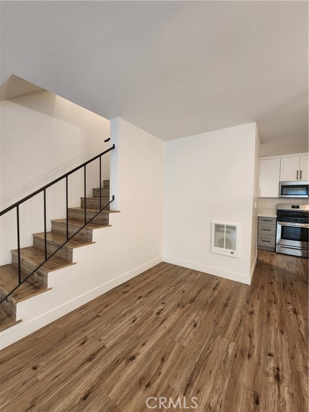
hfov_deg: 89.9
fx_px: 155
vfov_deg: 106.2
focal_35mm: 13
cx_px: 154
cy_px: 206
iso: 320
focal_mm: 2.2
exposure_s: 1/40
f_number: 2.2
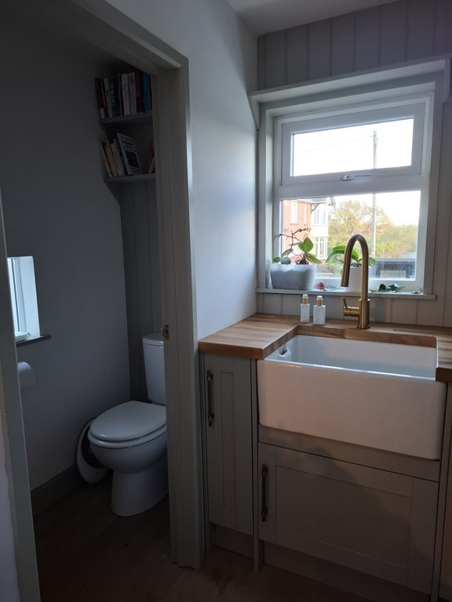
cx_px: 226
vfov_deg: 73.9
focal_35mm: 23
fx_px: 400
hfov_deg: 58.9
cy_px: 301
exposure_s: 1/100
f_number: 1.8
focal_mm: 5.54
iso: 250
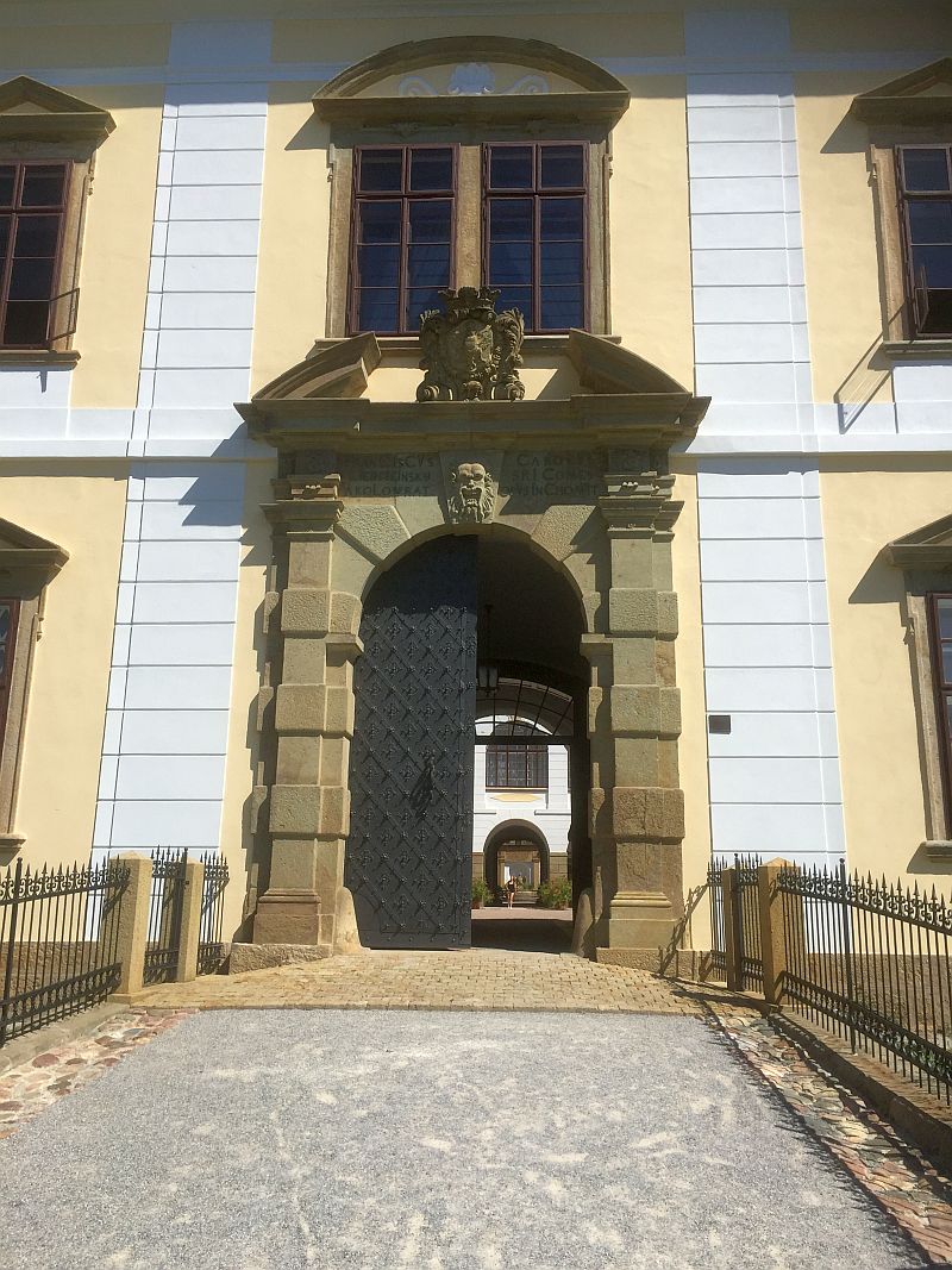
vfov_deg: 61.7
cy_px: 635
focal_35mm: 29
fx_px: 1064
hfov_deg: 48.2
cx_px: 476
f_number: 2.2
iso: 32
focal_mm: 4.15
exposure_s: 1/3049
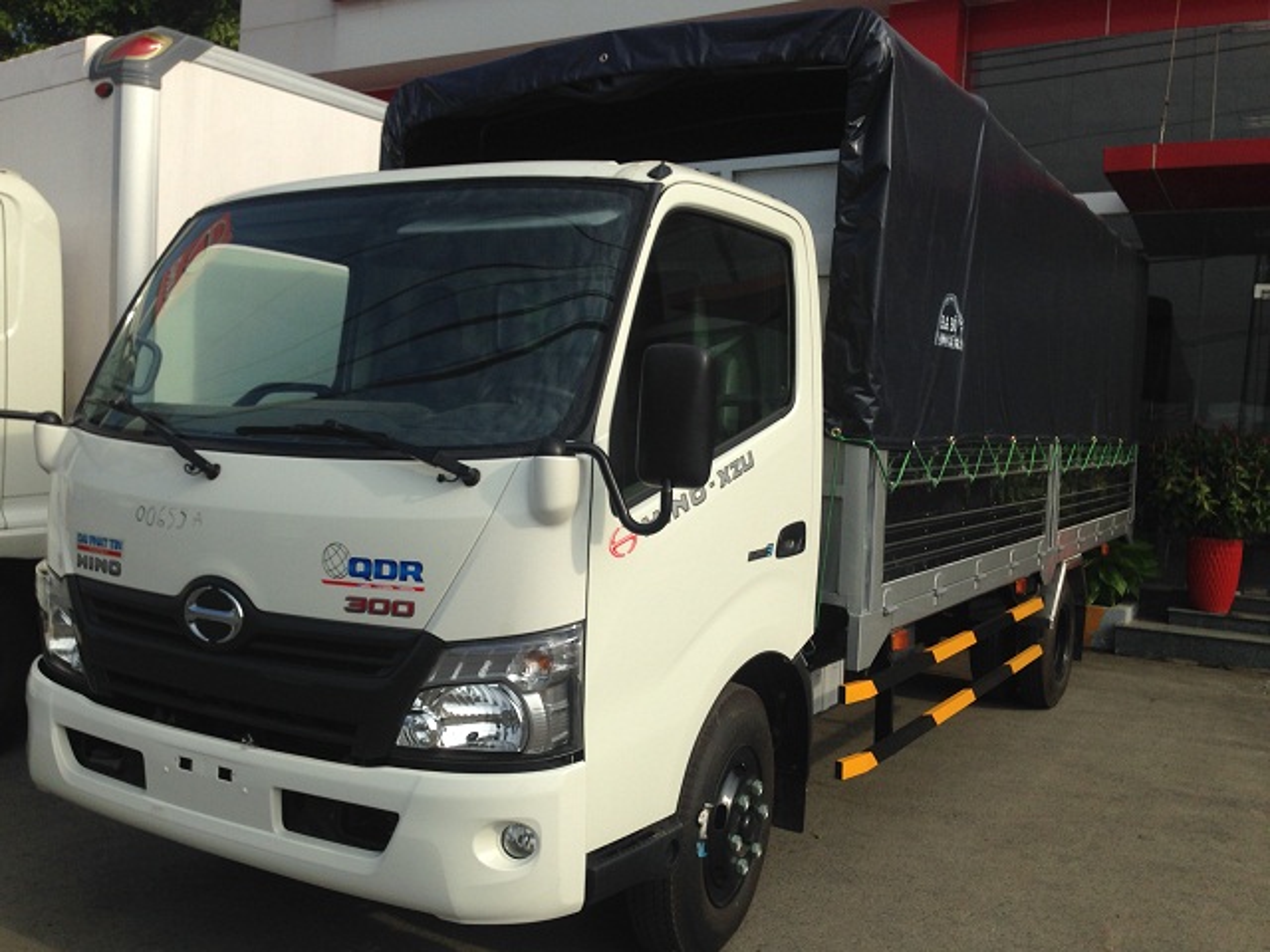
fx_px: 1211
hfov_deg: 55.4
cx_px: 635
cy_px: 476
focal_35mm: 33
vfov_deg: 42.9
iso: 50
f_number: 2.4
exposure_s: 1/1938
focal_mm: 4.12
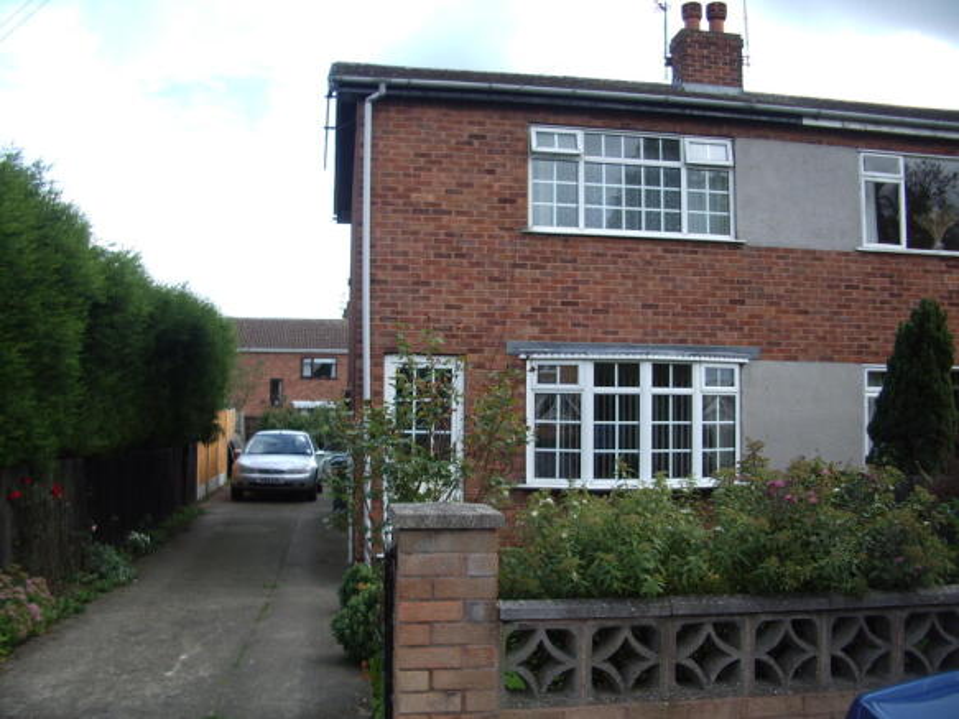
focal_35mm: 35
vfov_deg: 40.7
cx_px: 480
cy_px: 360
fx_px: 969
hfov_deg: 52.6
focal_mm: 5.8
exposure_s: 1/250
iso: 50
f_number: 2.6
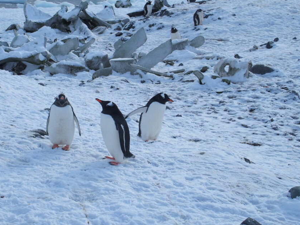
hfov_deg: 17.4
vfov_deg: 13.1
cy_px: 111
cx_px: 126
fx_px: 979
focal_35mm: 113
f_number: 5
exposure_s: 1/500
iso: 100
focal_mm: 19.6
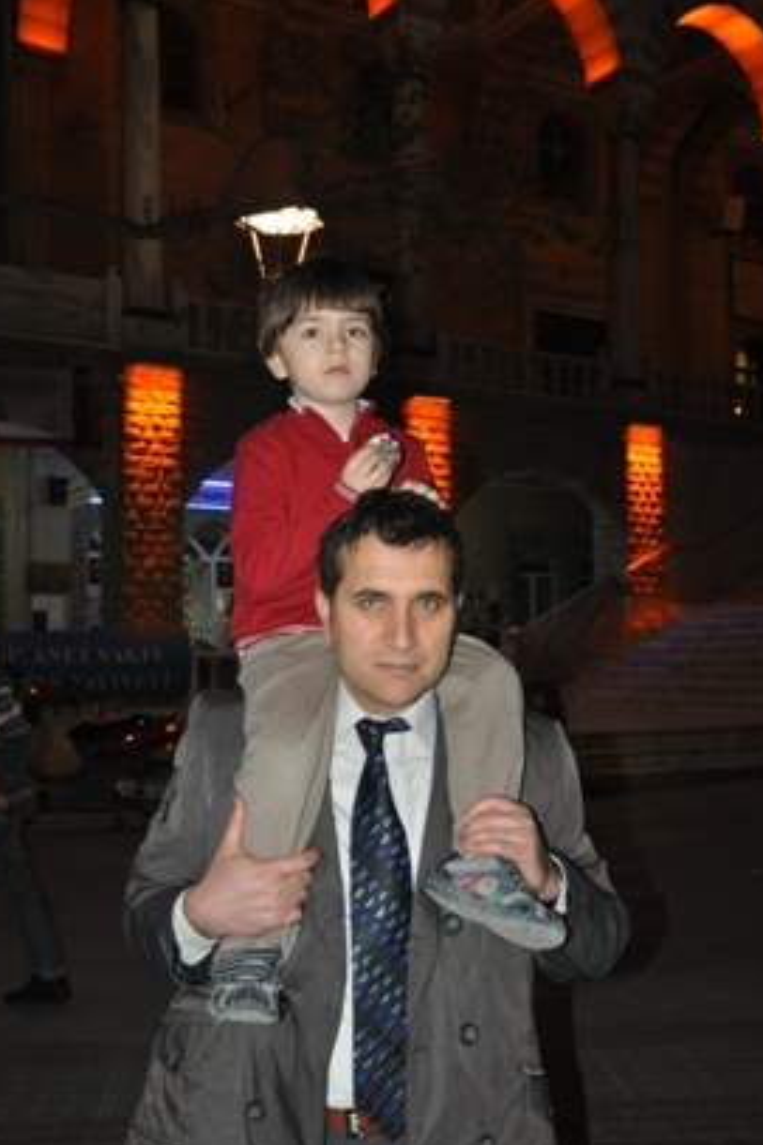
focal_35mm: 45
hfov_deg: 30.1
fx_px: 1417
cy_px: 622
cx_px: 383
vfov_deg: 44.0
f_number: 3.8
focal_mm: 27
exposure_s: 1/60
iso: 800
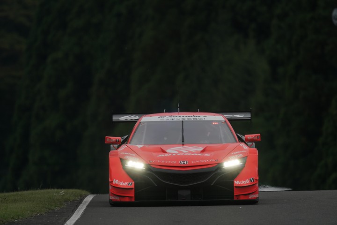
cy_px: 112
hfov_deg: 2.5
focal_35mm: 840
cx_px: 168
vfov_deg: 1.6
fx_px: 7863
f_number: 9
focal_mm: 840
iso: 400
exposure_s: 1/640
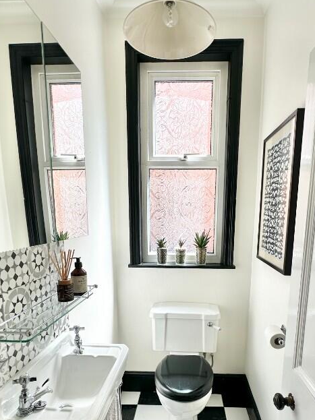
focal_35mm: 23
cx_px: 177
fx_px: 279
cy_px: 262
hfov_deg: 58.7
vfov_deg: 72.7
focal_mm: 2.22
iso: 40
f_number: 2.2
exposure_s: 1/174
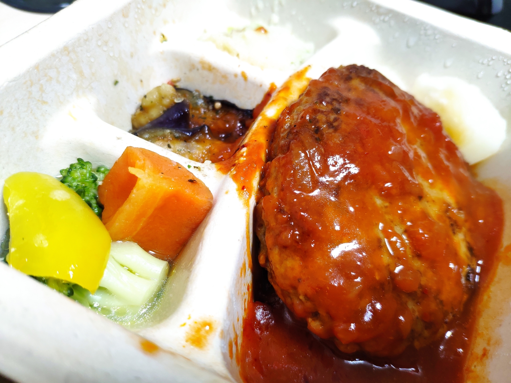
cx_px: 256
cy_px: 192
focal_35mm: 21
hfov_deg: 79.0
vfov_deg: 63.4
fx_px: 310
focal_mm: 4.22
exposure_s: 1/50
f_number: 1.8
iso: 343
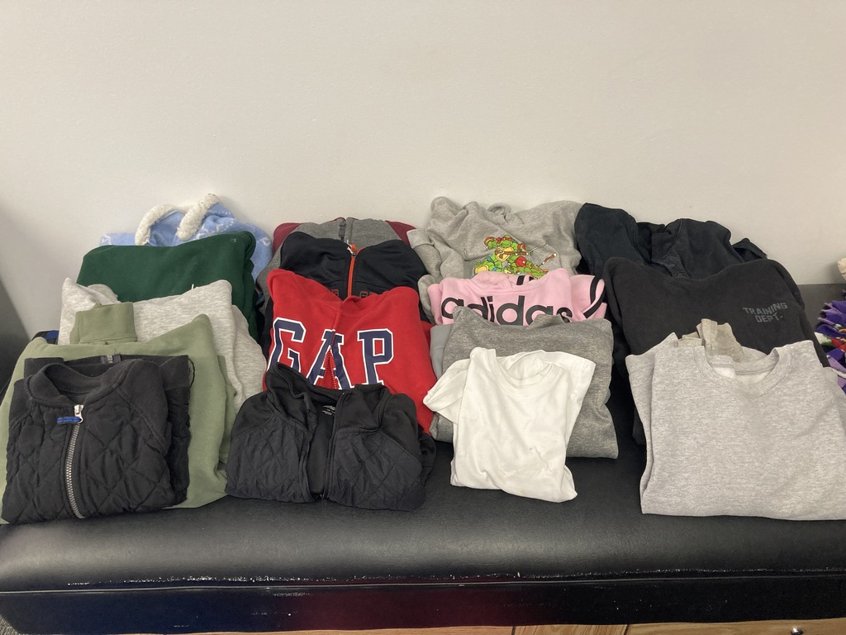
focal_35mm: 28
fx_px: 684
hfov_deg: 63.4
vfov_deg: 49.7
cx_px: 423
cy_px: 318
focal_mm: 3.99
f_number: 1.8
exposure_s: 1/60
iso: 160
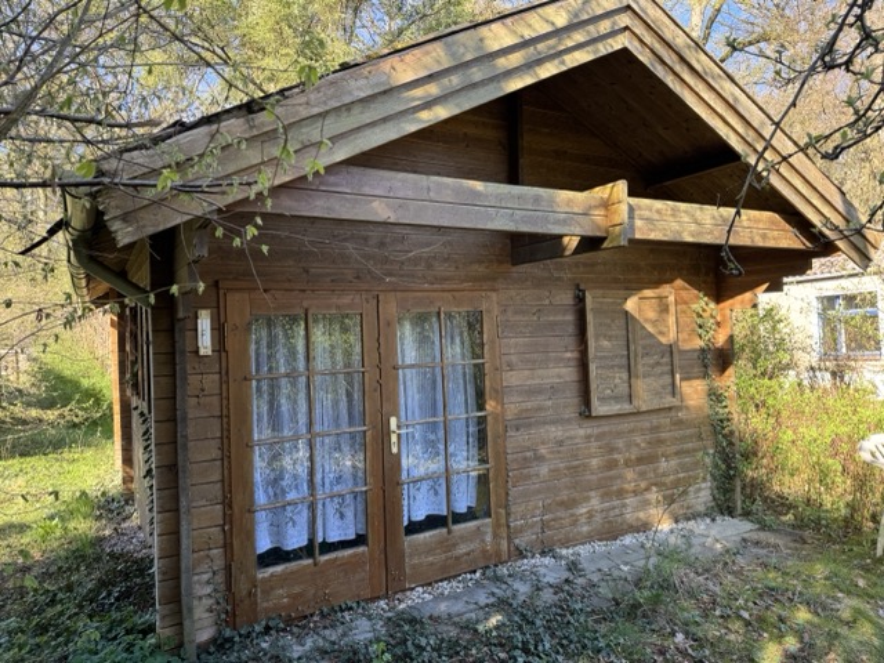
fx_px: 613
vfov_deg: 56.8
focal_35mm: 24
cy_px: 332
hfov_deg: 71.6
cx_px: 442
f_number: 1.78
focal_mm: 6.76
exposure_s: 1/239
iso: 64
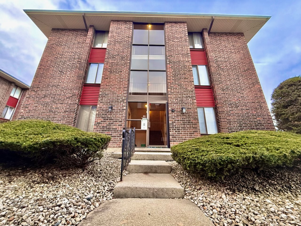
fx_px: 122
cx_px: 150
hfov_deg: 102.1
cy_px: 113
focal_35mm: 14
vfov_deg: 85.7
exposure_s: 1/60
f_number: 2.2
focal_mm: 2.22
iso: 250
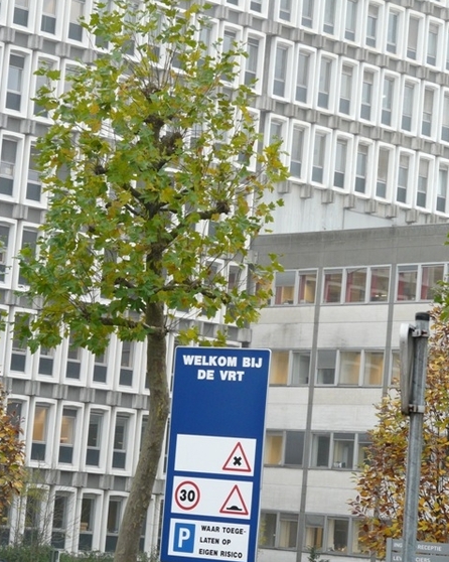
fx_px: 2094
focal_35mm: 126
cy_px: 278
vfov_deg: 15.3
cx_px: 224
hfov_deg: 12.2
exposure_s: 1/60
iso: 200
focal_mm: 19.7
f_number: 3.6
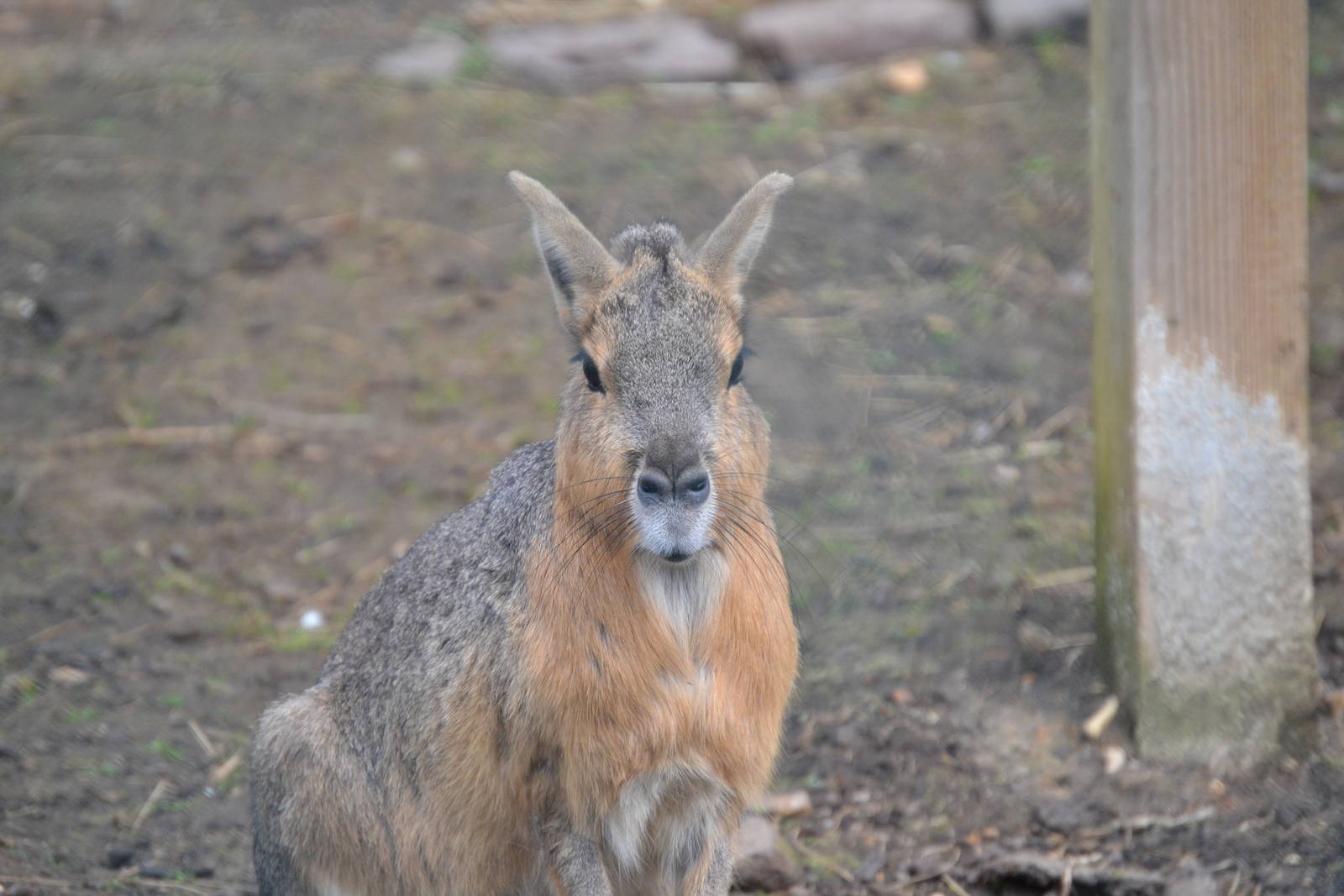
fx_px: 11200
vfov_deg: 4.6
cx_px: 672
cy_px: 448
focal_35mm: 300
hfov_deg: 6.9
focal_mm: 200
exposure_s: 1/500
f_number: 5.6
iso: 1000
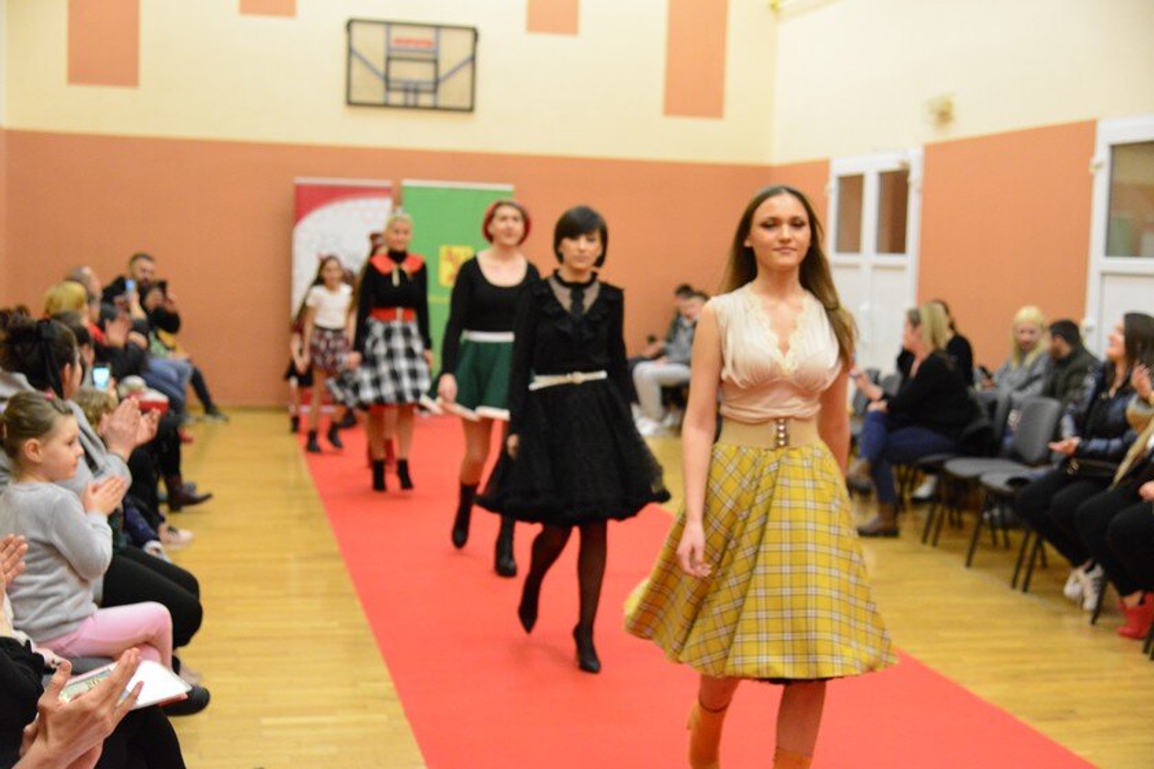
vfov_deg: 28.1
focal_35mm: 48
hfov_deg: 41.1
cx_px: 577
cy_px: 384
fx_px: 1539
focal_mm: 48
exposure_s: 1/125
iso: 6400
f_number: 4
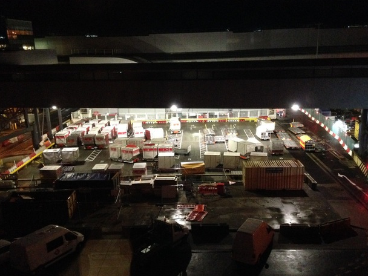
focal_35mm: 38
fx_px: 404
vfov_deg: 37.7
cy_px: 155
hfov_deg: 49.0
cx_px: 187
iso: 800
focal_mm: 4.1
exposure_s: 1/15
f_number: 2.4
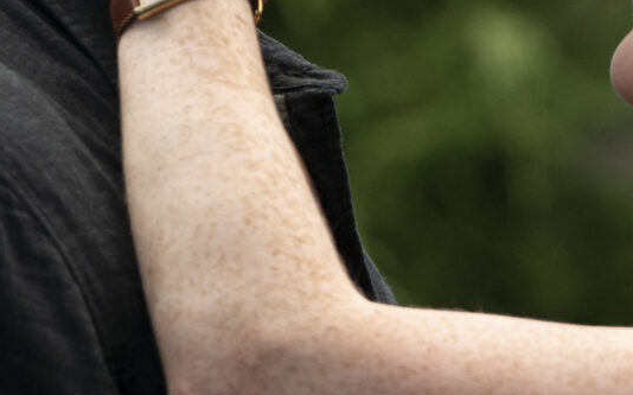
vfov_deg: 1.6
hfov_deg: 2.5
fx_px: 14585
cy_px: 262
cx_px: 720
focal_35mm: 846
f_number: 3.5
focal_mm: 173
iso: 800
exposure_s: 1/250
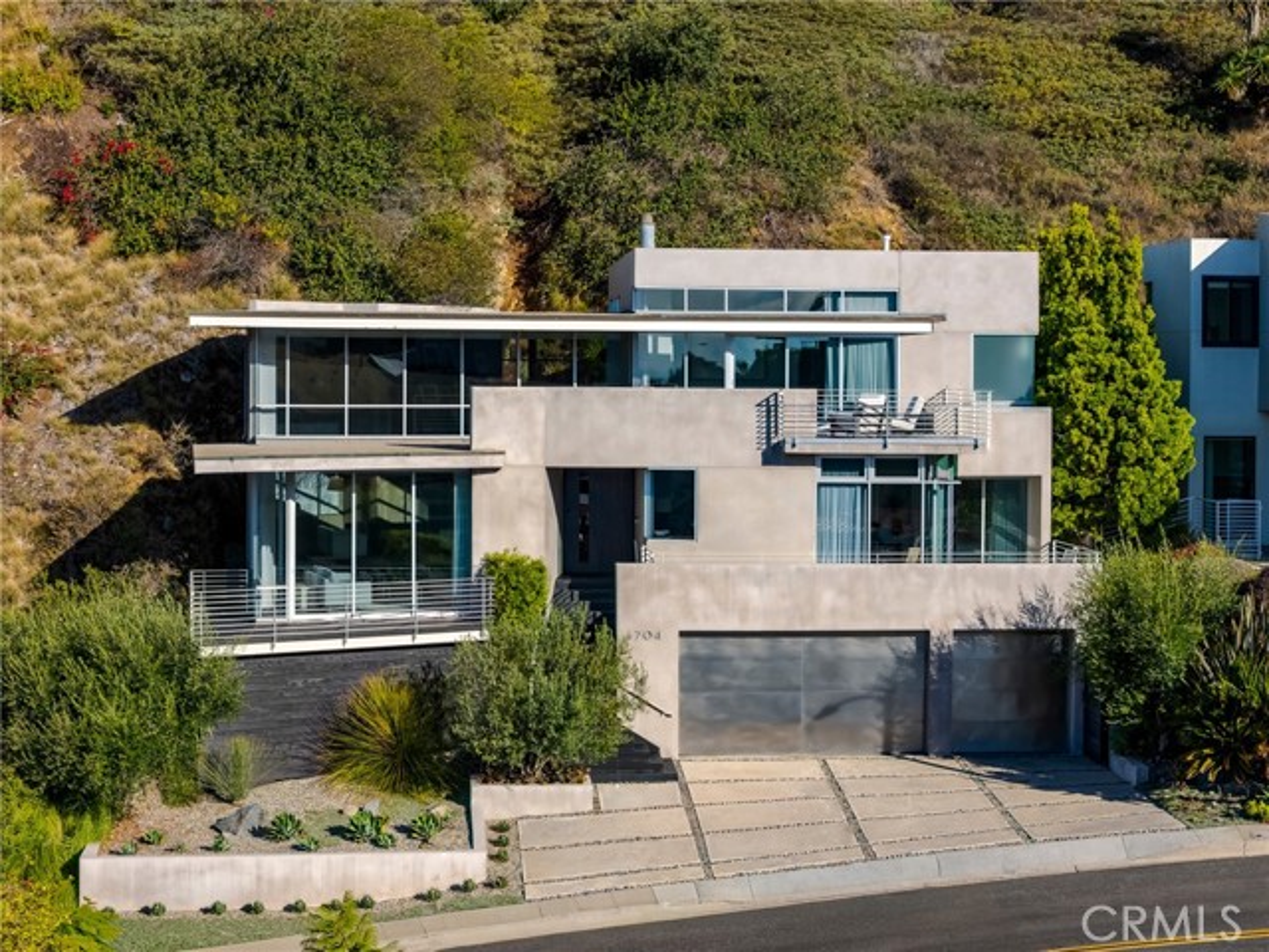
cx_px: 634
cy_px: 476
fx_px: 2566
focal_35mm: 70
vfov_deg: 21.0
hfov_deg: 27.8
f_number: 2.8
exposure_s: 1/1250
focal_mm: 19.35
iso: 130
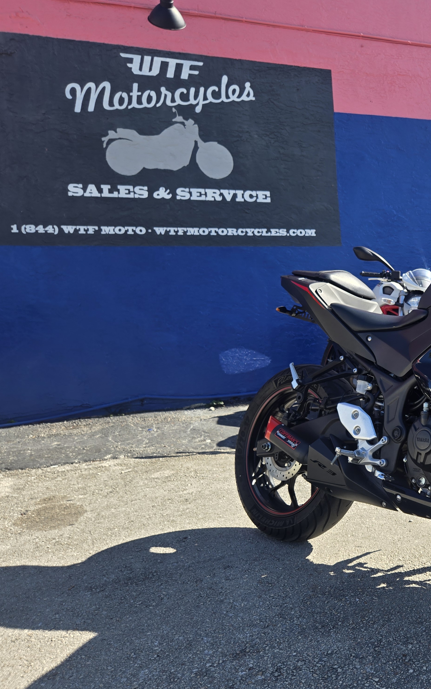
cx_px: 417
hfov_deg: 35.2
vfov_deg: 58.1
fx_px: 620
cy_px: 347
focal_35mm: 33
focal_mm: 5.4
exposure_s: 1/566
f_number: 1.8
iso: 25
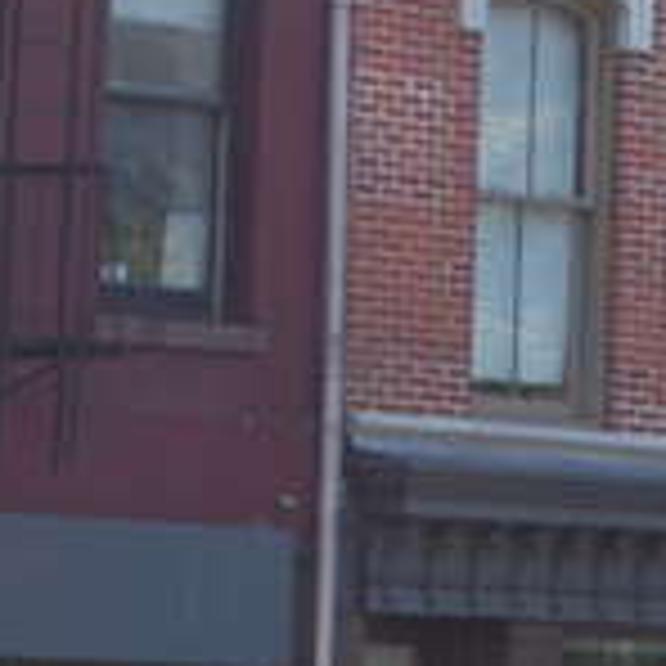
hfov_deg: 4.6
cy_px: 927
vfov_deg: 4.6
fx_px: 8278
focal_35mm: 380
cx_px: 346
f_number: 5.6
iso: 125
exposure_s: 1/125
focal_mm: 55
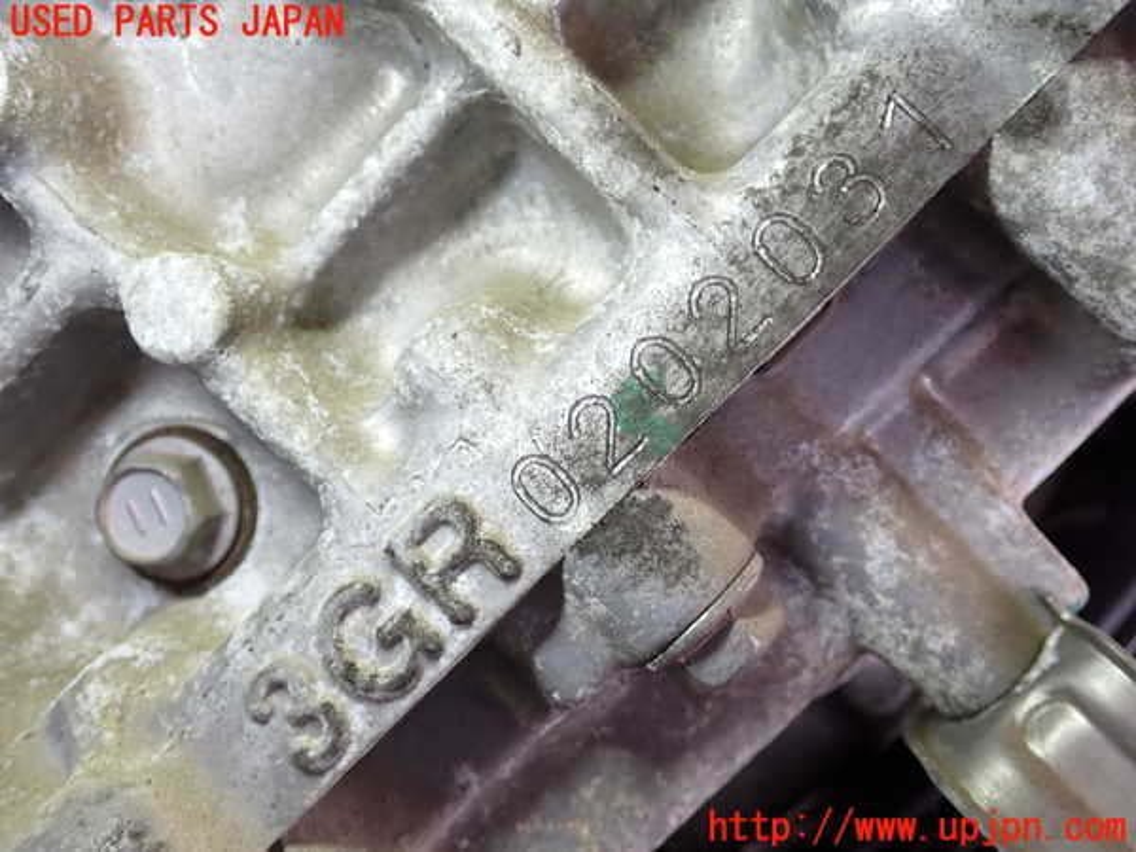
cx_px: 568
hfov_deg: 51.4
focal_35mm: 36
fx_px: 1181
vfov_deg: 39.7
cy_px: 426
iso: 100
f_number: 2.5
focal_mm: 6.37
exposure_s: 1/200
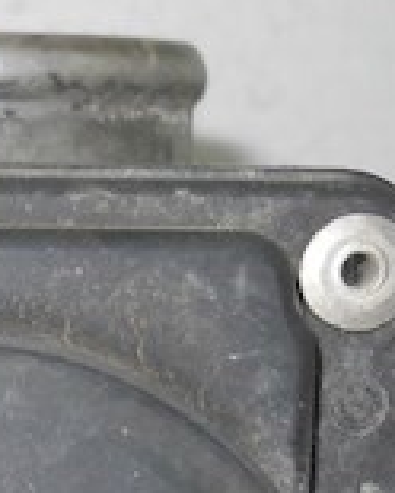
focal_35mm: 165
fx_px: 2411
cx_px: -401
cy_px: 573
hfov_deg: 8.8
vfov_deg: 11.5
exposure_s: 1/30
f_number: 5.5
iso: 80
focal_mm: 6.72
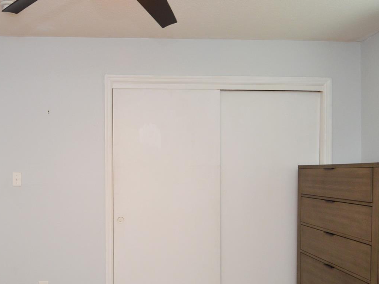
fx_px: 296
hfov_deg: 64.2
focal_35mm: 27
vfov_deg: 50.8
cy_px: 179
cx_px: 137
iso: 640
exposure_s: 1/60
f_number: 4
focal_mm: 12
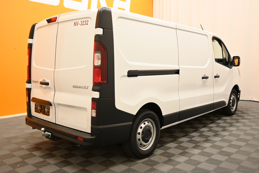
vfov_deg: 40.8
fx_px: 232
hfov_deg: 58.3
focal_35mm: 32
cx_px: 130
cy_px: 86
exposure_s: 1/30
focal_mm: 21.5
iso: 500
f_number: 4
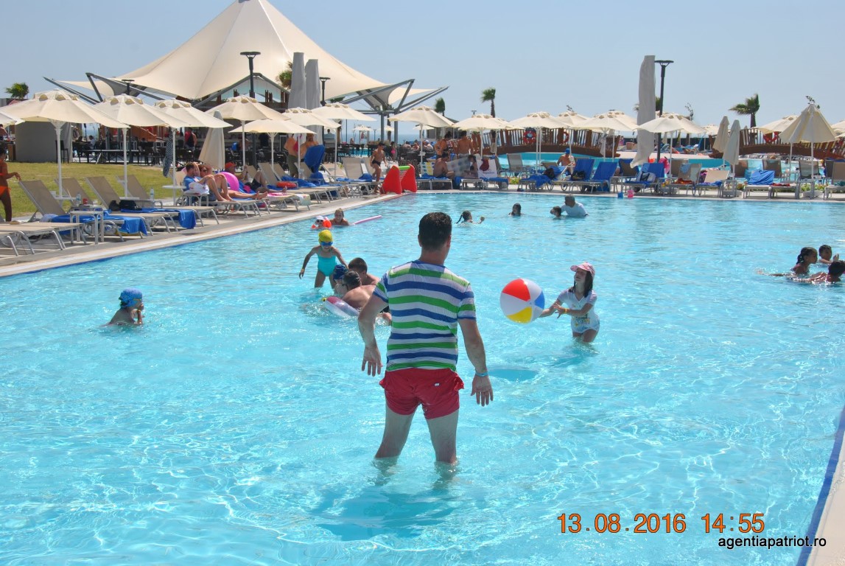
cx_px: 422
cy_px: 283
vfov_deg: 28.2
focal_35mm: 48
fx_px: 1128
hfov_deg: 41.1
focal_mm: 32
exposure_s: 1/400
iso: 100
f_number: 10
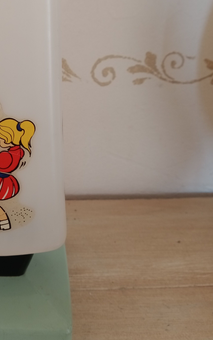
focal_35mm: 43
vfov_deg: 45.9
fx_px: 399
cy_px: 135
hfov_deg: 28.7
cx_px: 23
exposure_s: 1/33.3
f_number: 2
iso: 135
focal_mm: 3.54
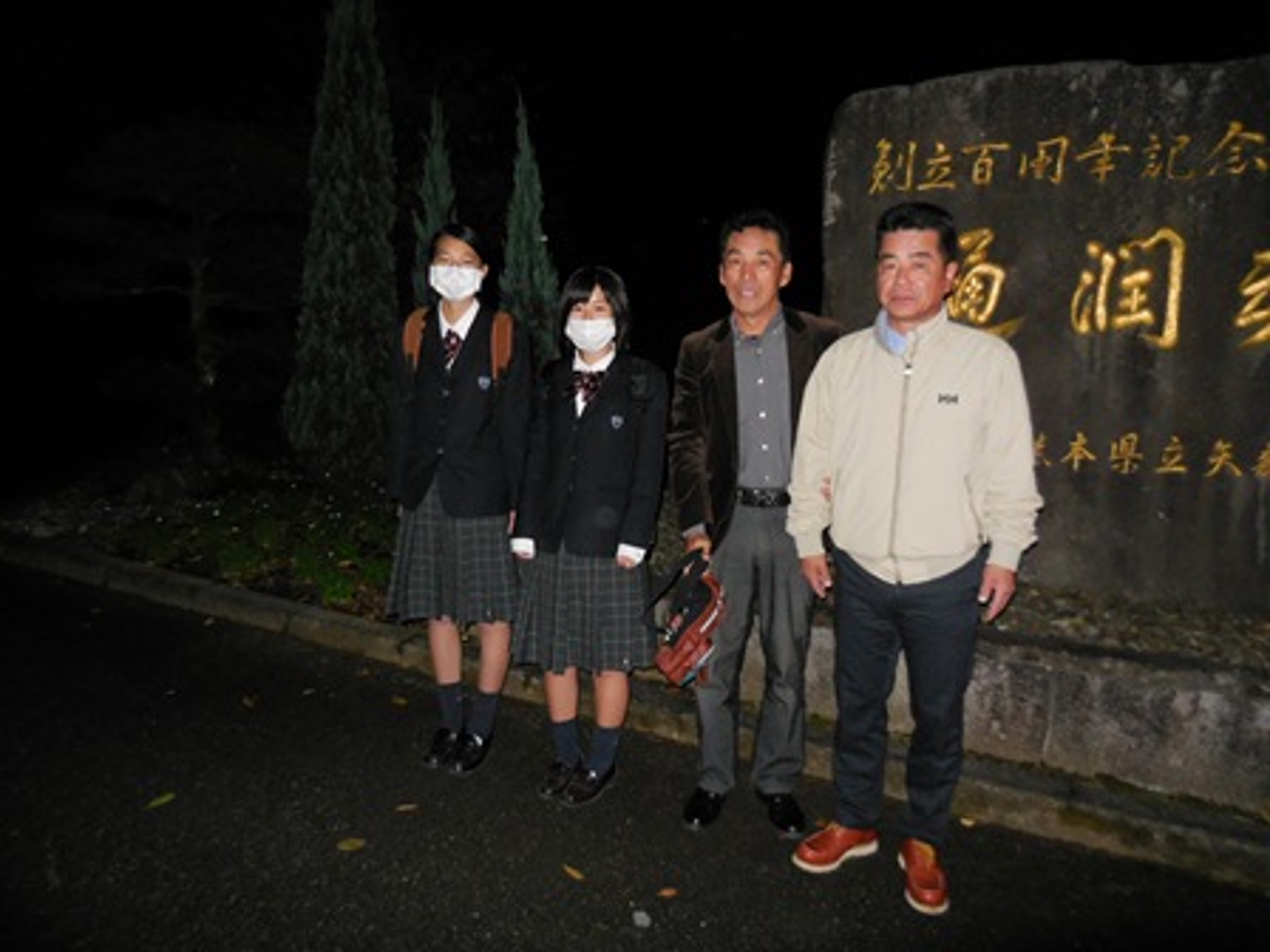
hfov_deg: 69.4
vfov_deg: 54.9
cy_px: 476
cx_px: 635
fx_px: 917
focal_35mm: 25
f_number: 3.1
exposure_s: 1/25
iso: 640
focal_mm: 4.5
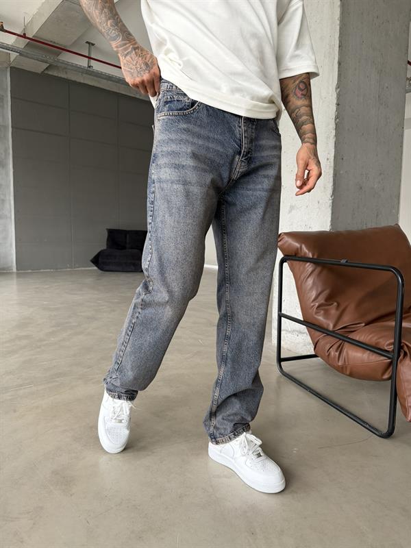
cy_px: 274
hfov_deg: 56.8
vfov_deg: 71.6
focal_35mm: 24
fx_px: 380
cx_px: 206
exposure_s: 1/90
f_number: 1.78
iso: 200
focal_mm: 6.76
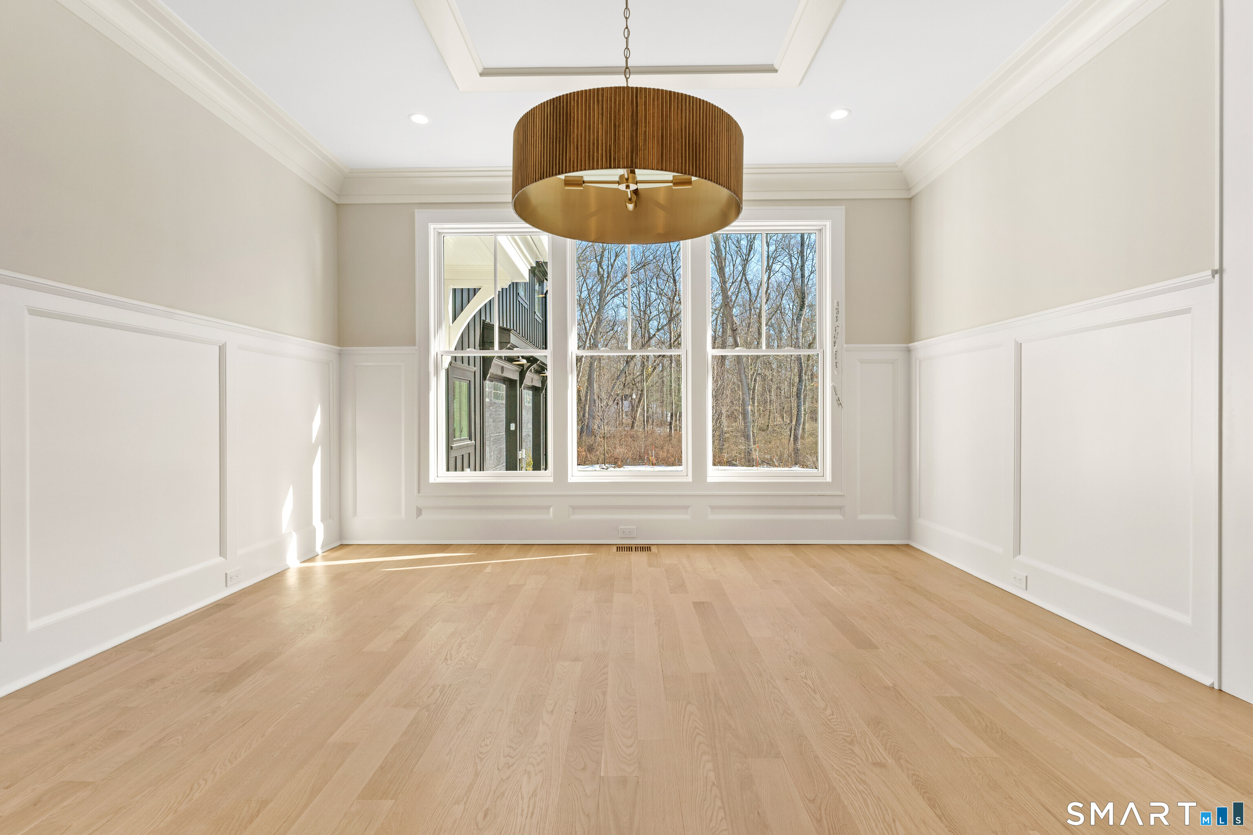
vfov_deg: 70.4
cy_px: 418
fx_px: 592
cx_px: 626
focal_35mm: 17
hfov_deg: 93.3
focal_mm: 17
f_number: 8
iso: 320
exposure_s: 1/40
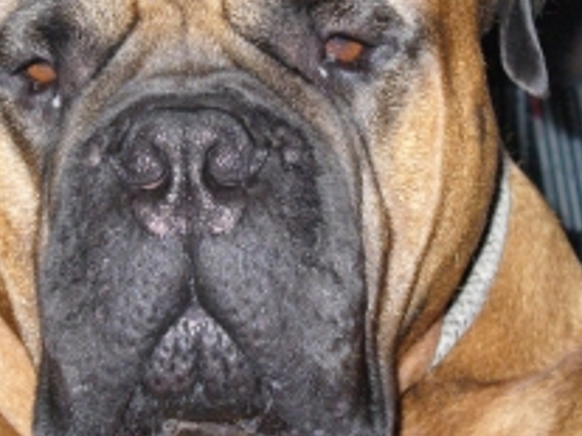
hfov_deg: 11.6
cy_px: 166
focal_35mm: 170
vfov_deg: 8.7
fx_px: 2857
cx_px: 200
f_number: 3.4
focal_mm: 14.5
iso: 300
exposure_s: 1/60
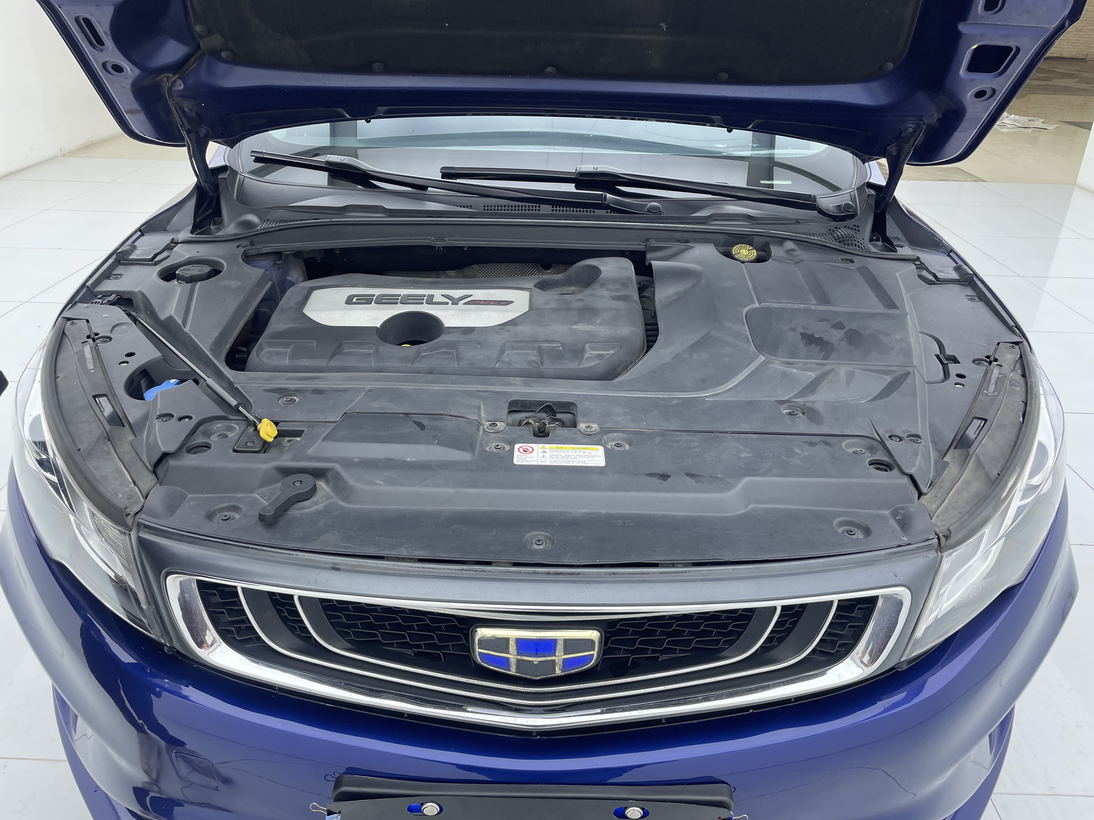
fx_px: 822
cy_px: 410
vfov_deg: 53.1
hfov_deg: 67.3
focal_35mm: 26
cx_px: 547
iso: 64
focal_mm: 4.2
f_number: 1.6
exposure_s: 1/100
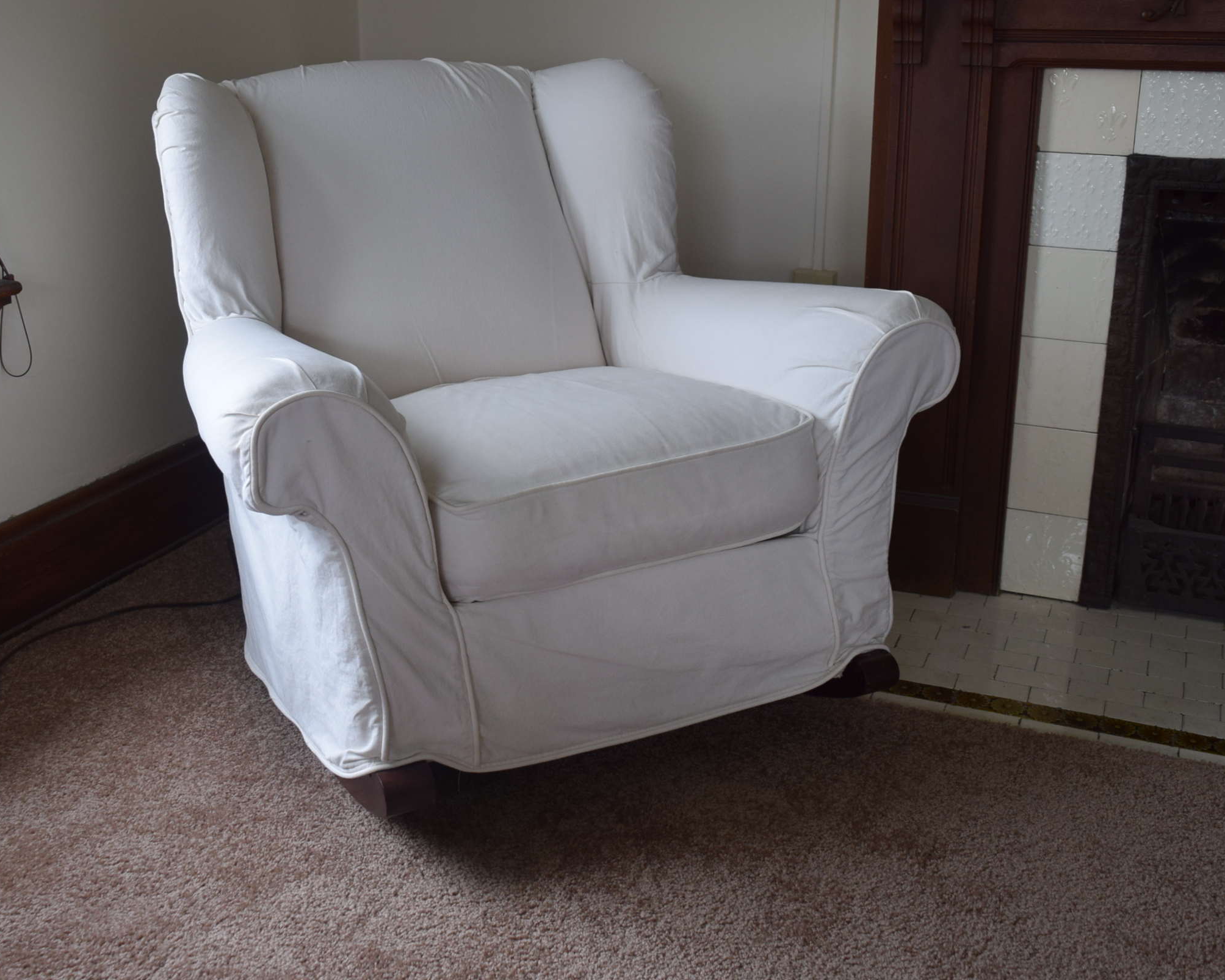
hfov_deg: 43.8
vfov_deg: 35.6
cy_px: 394
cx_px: 554
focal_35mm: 42
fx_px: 1523
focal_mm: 20
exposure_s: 1/80
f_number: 4.5
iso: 400
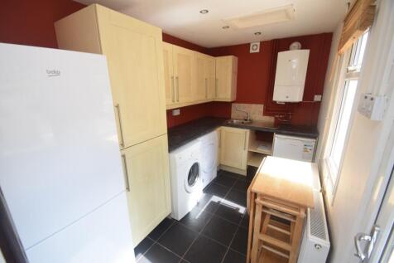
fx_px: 164
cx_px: 197
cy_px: 132
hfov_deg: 100.4
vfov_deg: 77.3
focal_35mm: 15
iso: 560
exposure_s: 1/125
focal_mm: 10
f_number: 5.6
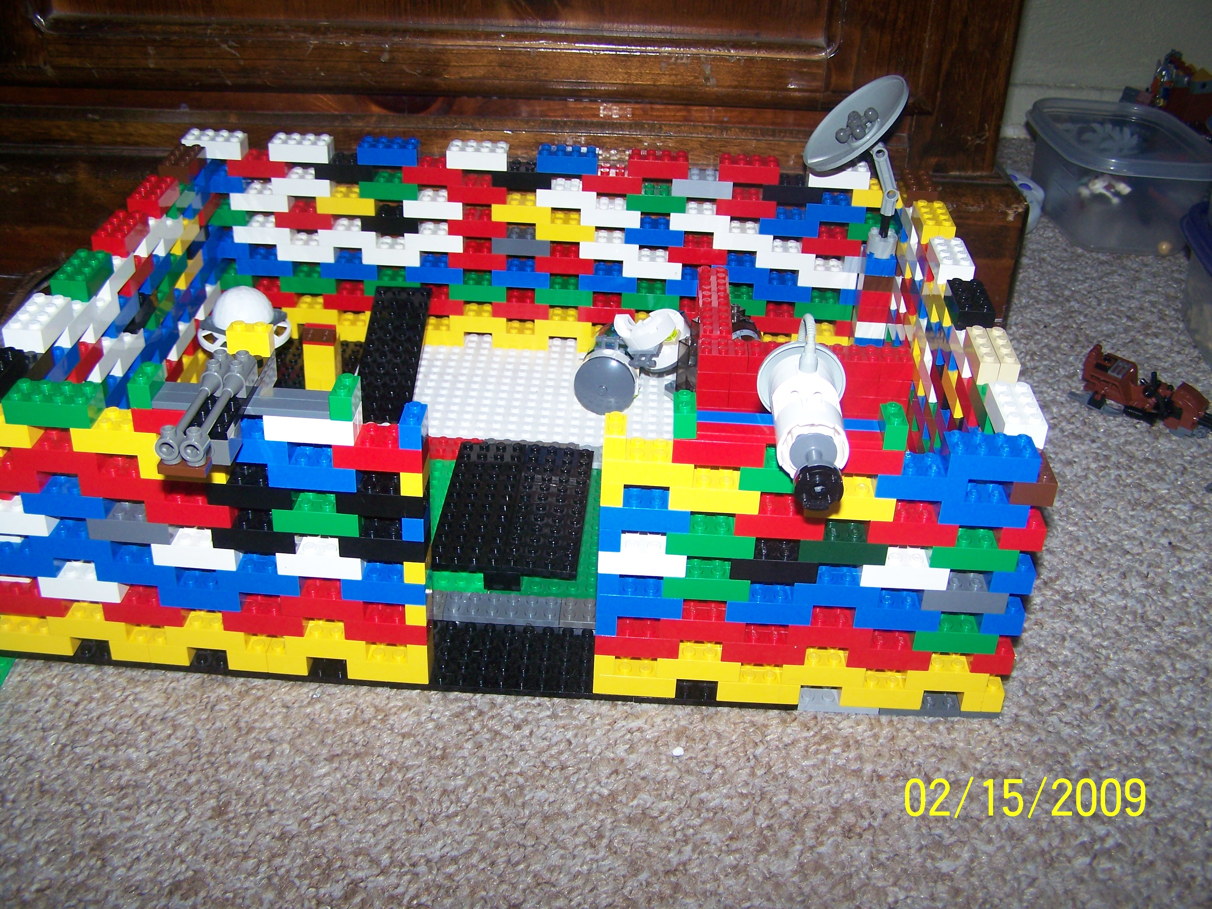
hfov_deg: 49.0
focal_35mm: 38
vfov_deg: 37.7
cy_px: 454
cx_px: 606
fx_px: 1330
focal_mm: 6.3
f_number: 2.8
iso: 80
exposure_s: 1/60
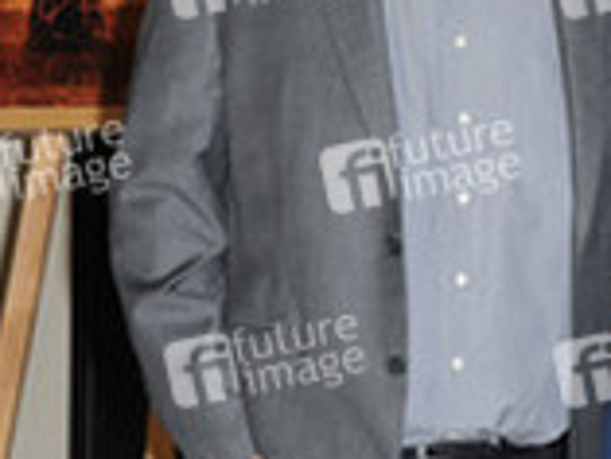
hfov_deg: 10.4
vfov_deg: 7.9
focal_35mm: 188
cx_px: 706
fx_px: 3321
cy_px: 70
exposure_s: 1/125
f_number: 5.6
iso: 1250
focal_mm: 68
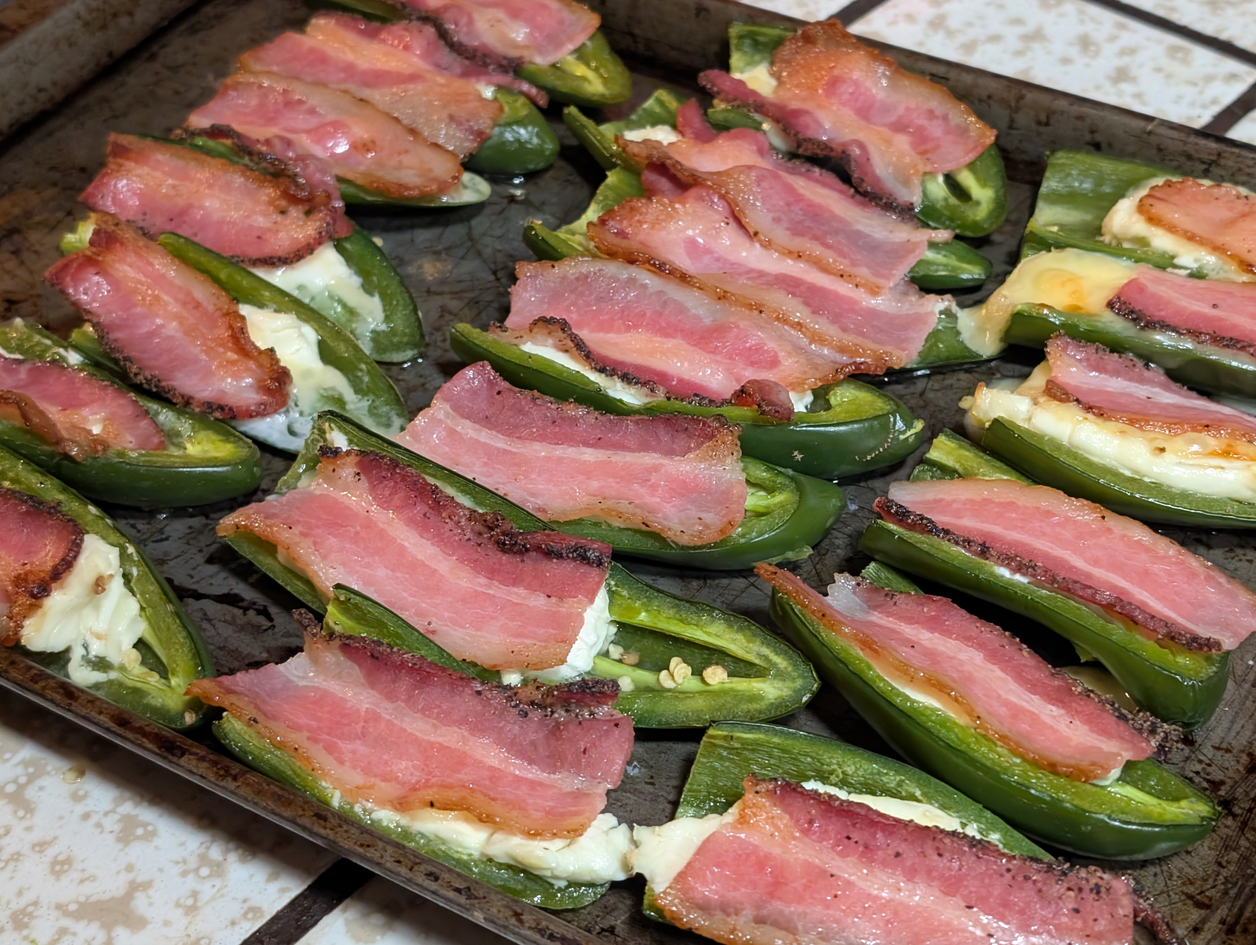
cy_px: 472
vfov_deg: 29.7
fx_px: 1780
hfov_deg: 38.9
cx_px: 628
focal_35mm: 49
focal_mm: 6.9
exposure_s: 1/40
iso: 351
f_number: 1.68
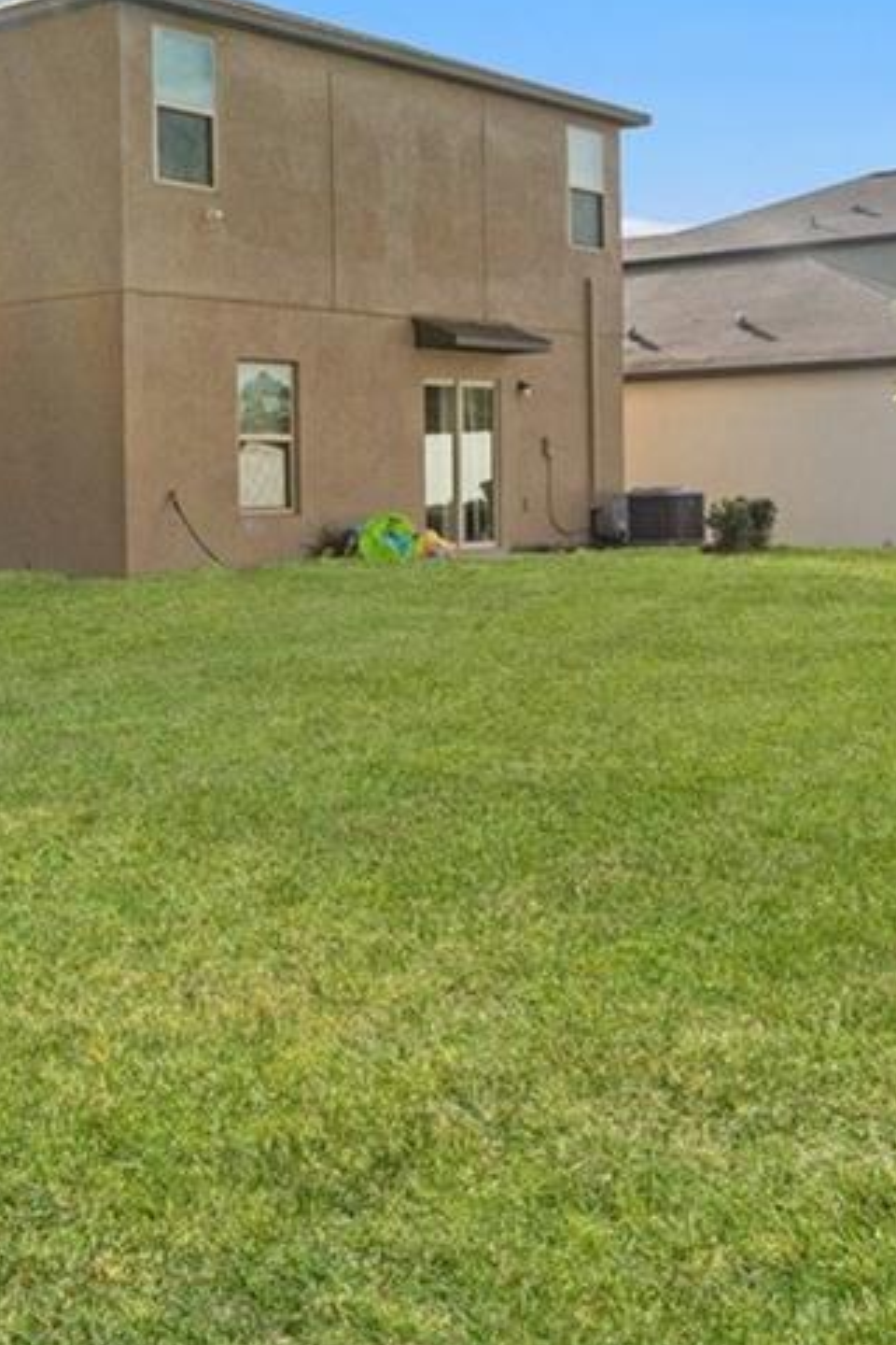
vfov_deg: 39.1
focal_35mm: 50
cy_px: 448
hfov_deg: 26.6
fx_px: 1867
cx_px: 210
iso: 400
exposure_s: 1/500
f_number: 8
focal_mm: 10
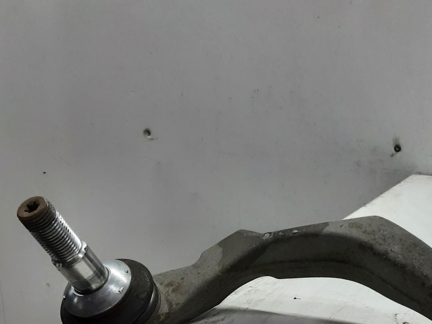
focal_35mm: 48
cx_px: 314
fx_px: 599
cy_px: 262
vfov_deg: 29.5
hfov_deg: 38.8
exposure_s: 1/50
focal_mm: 2.91
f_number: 1.9
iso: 80
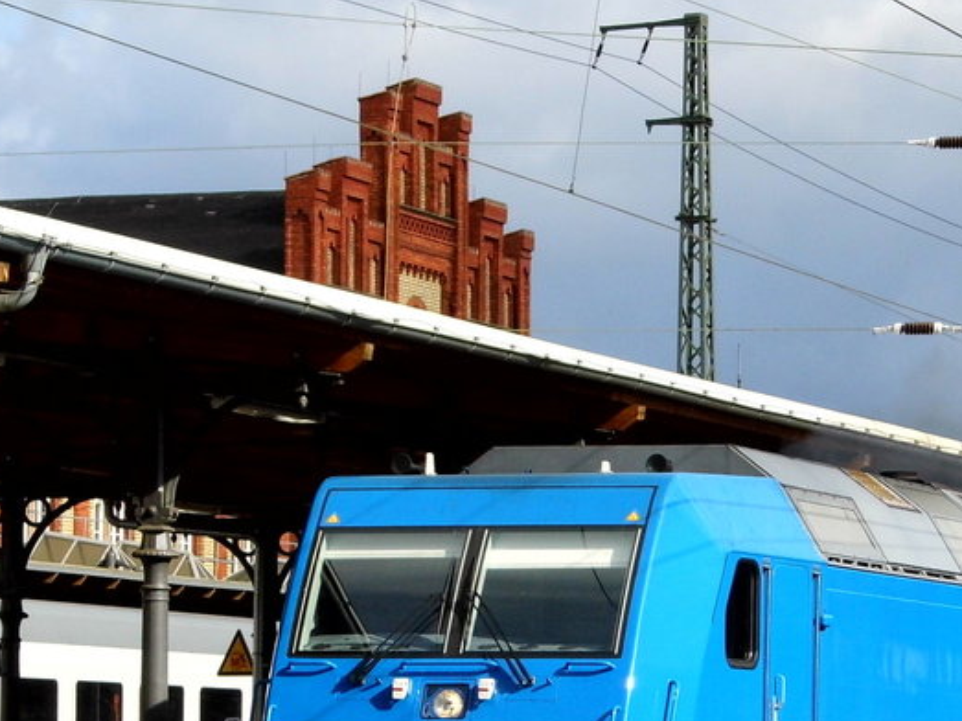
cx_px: 723
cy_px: 795
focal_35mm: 186
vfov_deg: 7.9
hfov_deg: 10.6
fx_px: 5168
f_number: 4.2
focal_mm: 14.6
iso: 100
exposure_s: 1/693
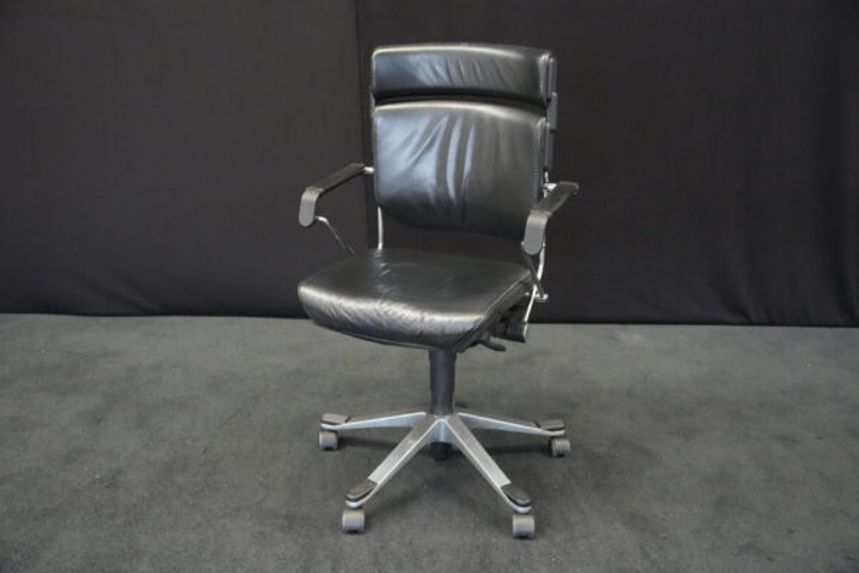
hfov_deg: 55.8
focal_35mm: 34
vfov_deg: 38.9
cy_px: 286
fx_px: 811
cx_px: 430
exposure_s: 1/125
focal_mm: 34
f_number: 4
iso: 12800
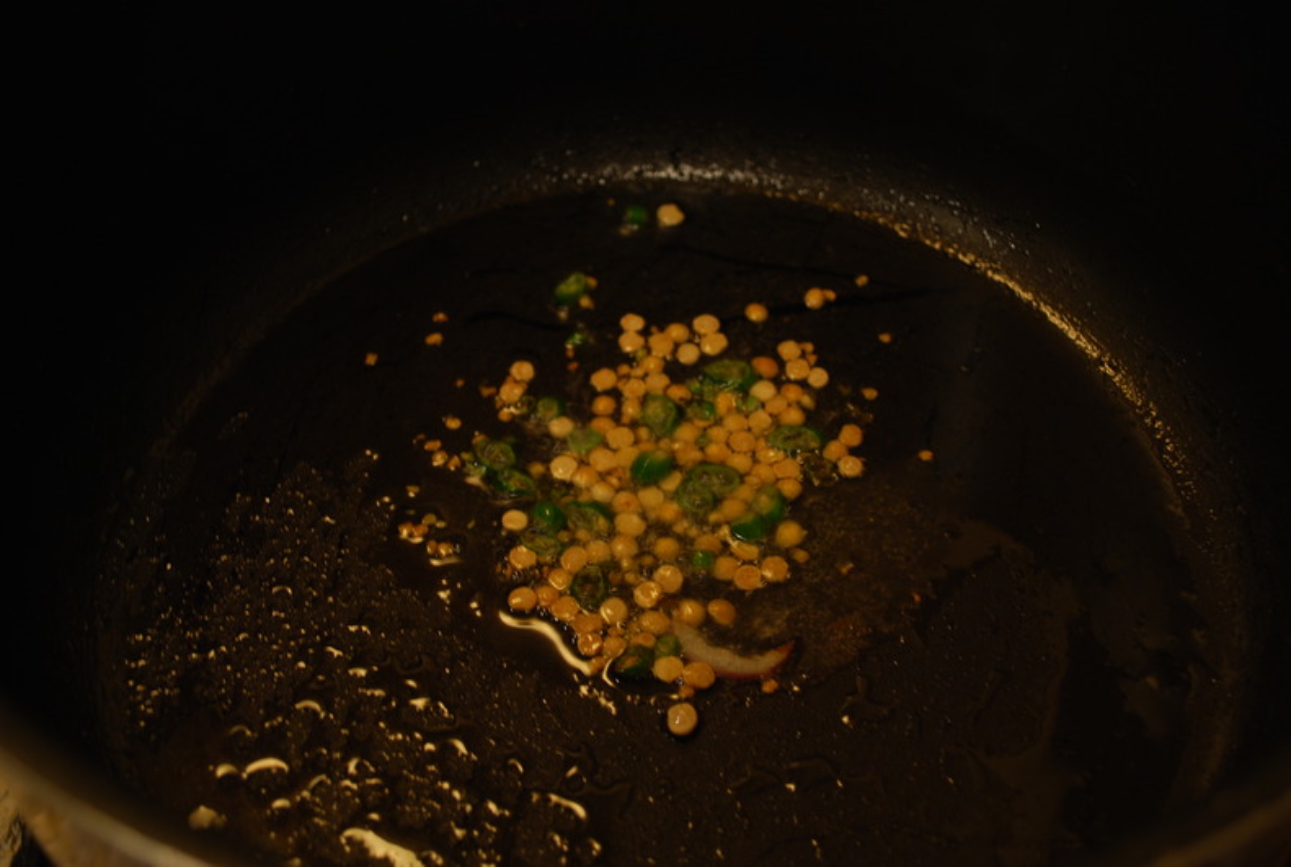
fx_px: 1833
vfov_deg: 26.6
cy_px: 434
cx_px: 646
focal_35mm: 51
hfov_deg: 38.8
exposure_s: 1/6
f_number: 5
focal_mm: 34
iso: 200
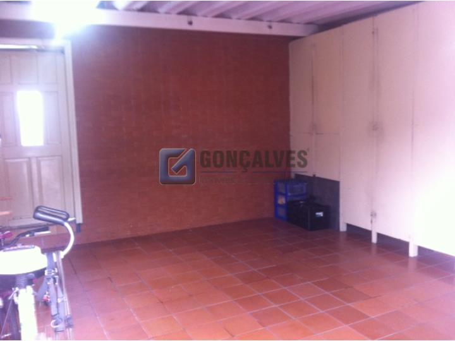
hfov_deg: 52.6
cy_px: 170
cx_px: 228
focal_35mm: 35
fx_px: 460
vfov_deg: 40.7
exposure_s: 1/17
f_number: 2.8
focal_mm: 3.85
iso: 125
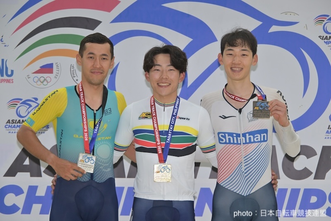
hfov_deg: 17.8
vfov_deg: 11.9
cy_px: 110
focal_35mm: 115
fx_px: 1057
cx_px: 166
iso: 1250
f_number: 8
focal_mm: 115
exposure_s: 1/160
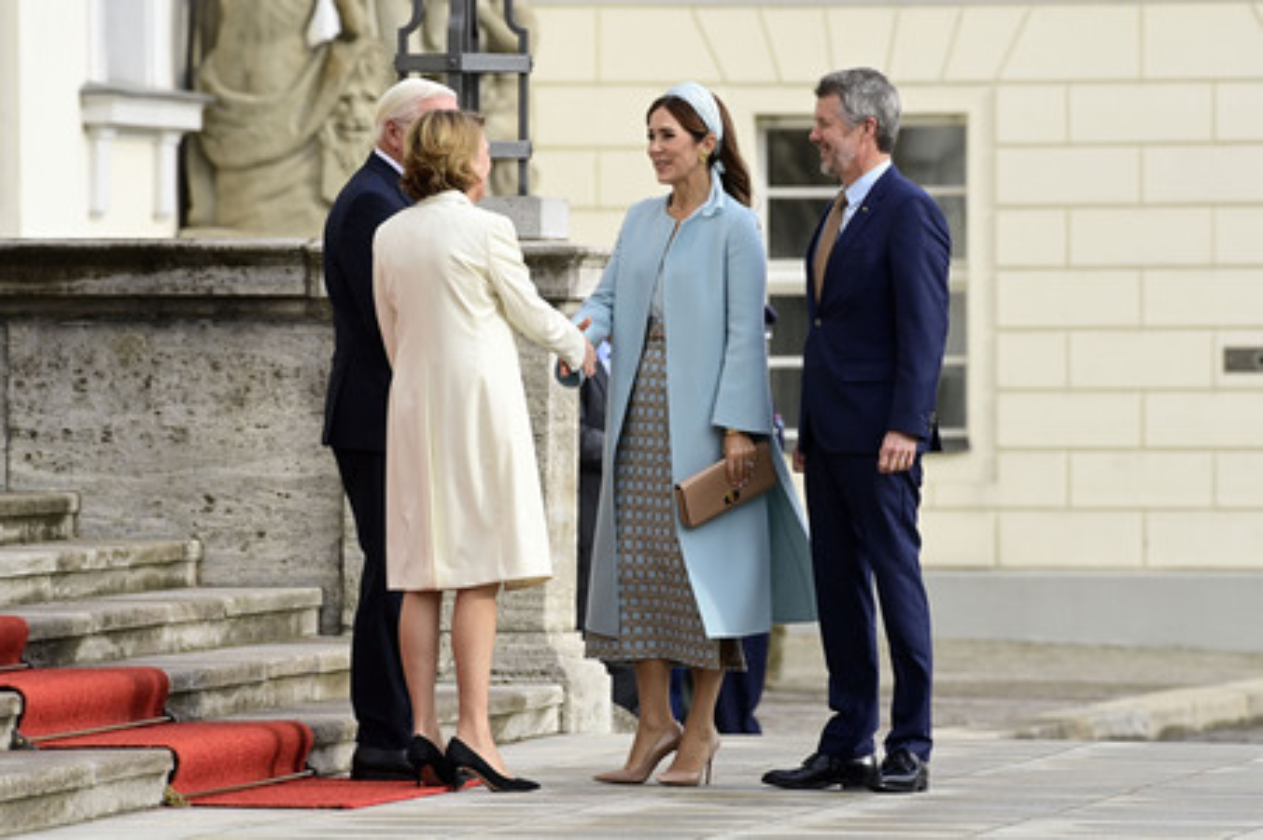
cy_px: 420
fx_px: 13672
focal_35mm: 390
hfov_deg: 5.3
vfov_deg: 3.5
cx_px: 632
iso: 1600
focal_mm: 390
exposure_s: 1/1000
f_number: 9
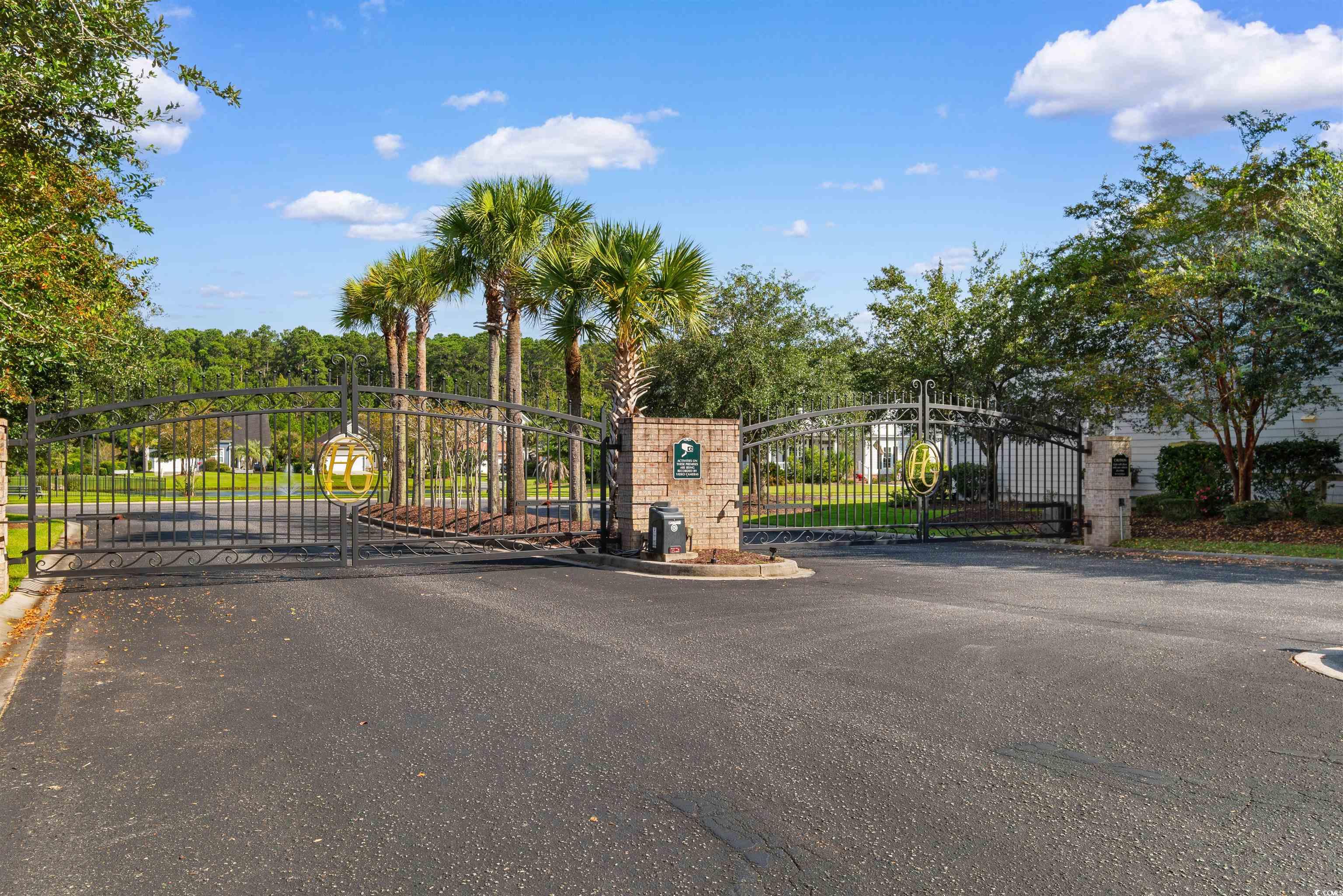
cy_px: 448
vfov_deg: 43.6
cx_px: 672
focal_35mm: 30
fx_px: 1119
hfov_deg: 61.9
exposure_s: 1/250
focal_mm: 20
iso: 100
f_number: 8
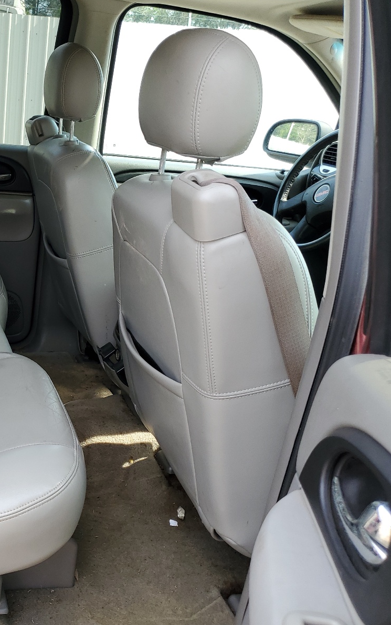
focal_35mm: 37
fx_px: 631
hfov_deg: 31.2
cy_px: 311
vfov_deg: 52.7
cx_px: -24
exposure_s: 1/303
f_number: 1.5
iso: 50
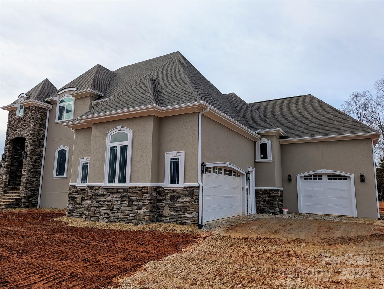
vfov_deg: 56.9
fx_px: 267
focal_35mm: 24
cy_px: 144
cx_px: 192
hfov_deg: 71.5
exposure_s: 1/1689
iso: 46
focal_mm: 6.81
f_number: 1.85
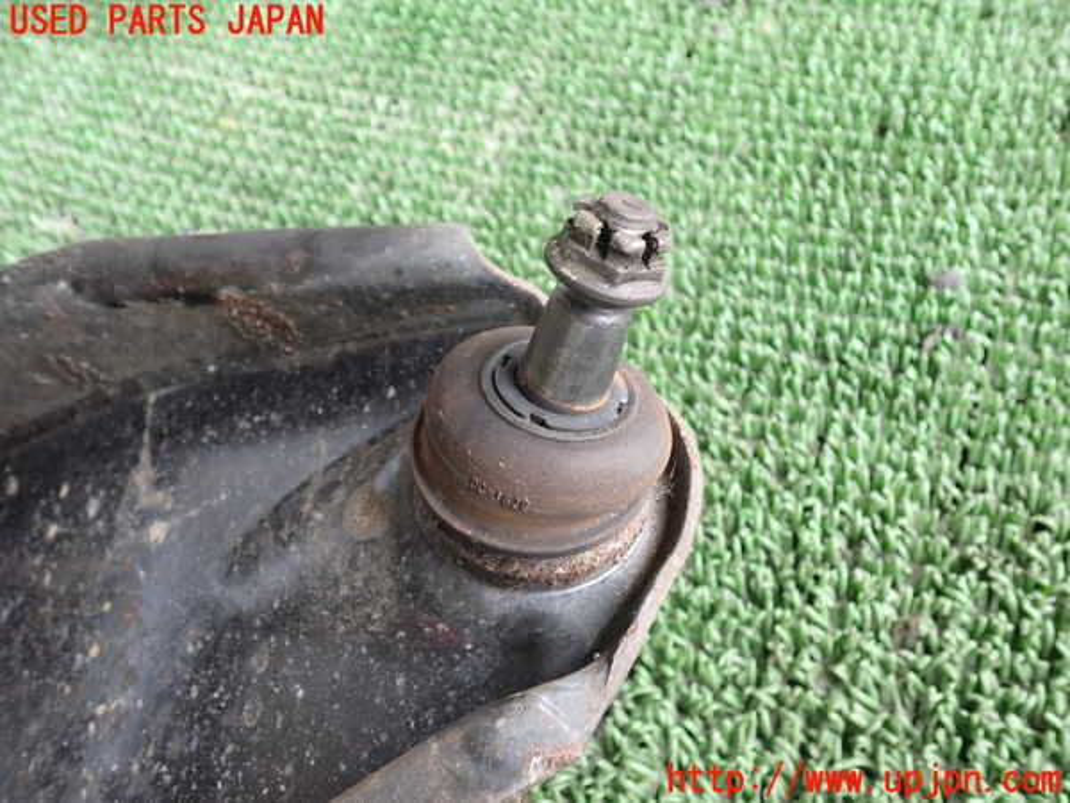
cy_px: 402
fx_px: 927
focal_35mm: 30
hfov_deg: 60.0
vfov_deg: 46.8
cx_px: 535
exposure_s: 1/40
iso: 200
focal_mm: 5.4
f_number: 2.3
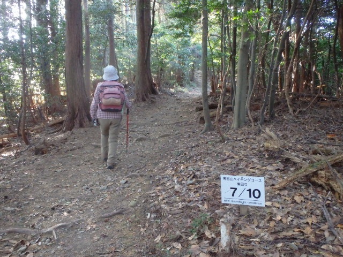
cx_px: 172
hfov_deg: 63.4
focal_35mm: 28
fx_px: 277
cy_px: 128
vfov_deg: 49.7
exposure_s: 1/13
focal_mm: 5
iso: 800
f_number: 3.9
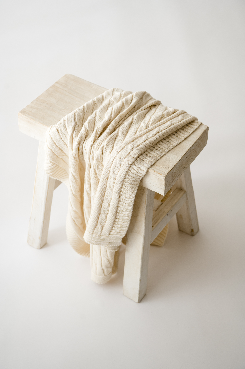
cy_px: 184
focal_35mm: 62
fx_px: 634
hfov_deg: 21.9
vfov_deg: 32.4
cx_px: 122
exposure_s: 1/13
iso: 200
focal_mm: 62
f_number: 4.5
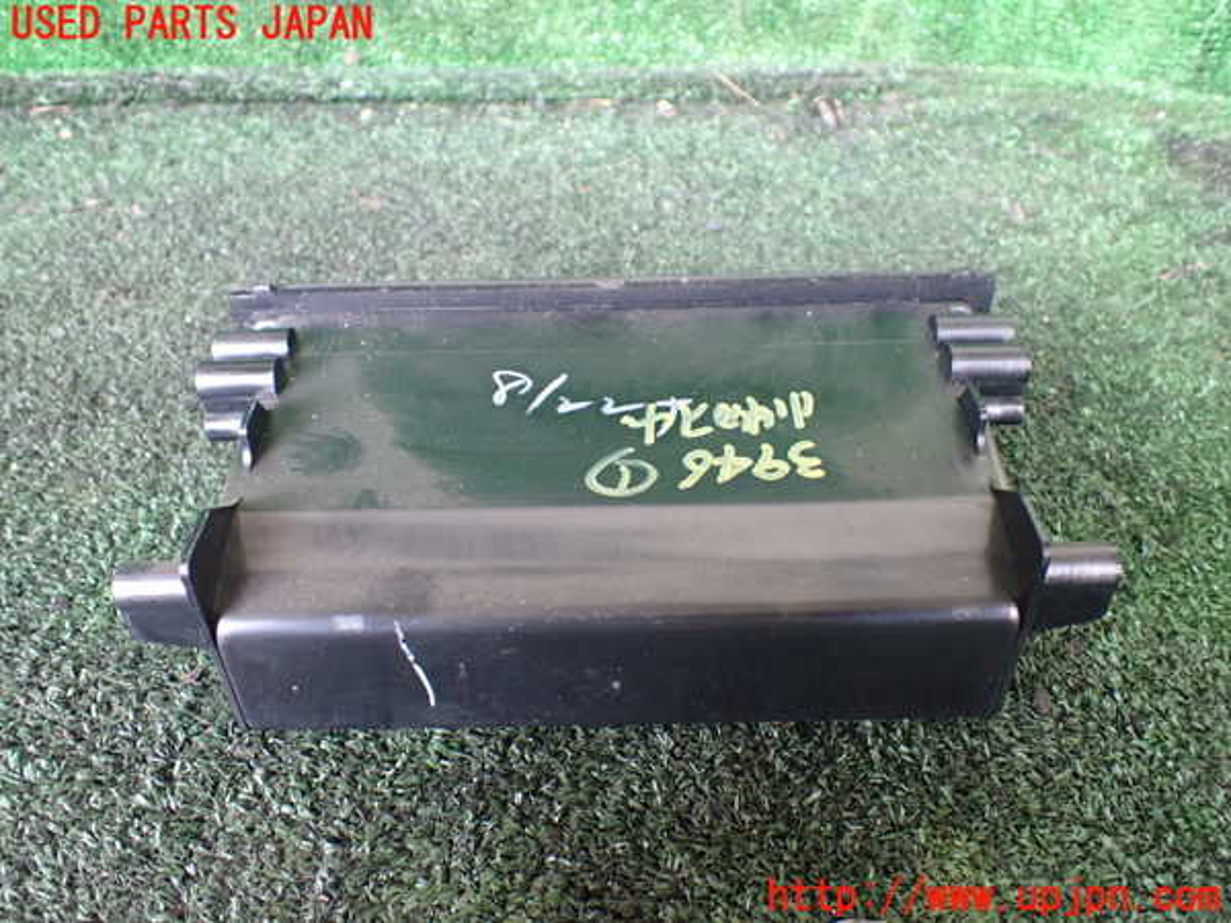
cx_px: 616
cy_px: 462
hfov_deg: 60.0
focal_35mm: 30
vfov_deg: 46.8
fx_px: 1067
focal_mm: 5.4
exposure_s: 1/60
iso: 800
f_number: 2.3
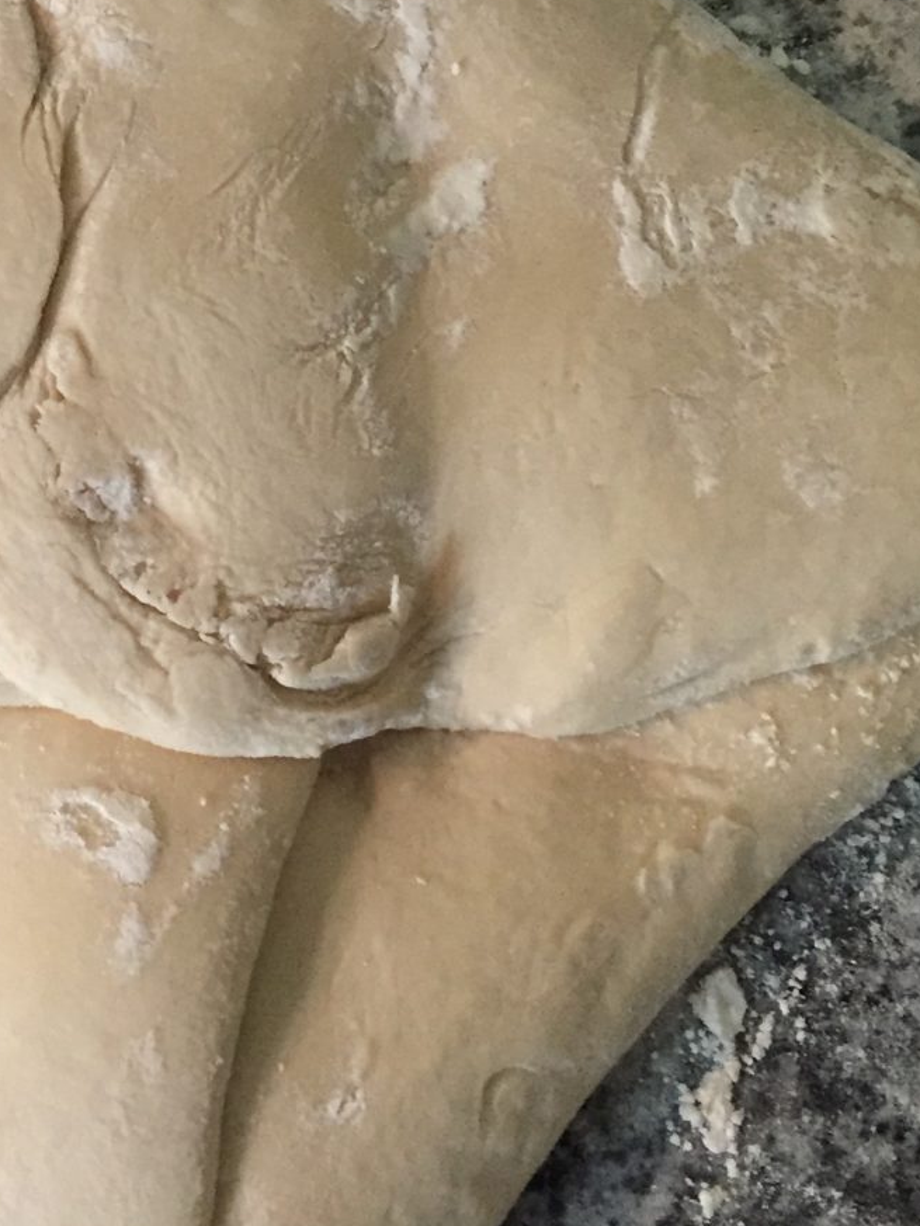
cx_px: 173
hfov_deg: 21.3
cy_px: 316
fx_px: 2409
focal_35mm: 68
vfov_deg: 28.2
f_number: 2.2
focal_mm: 4.15
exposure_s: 1/33
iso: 320
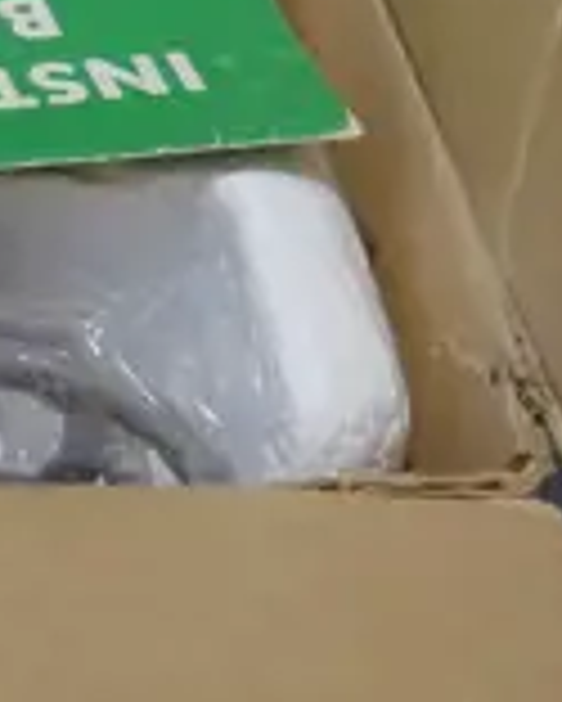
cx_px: -1066
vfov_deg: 10.0
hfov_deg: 7.2
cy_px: 254
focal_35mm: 192
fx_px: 3988
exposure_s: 1/125
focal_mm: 15
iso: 200
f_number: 4
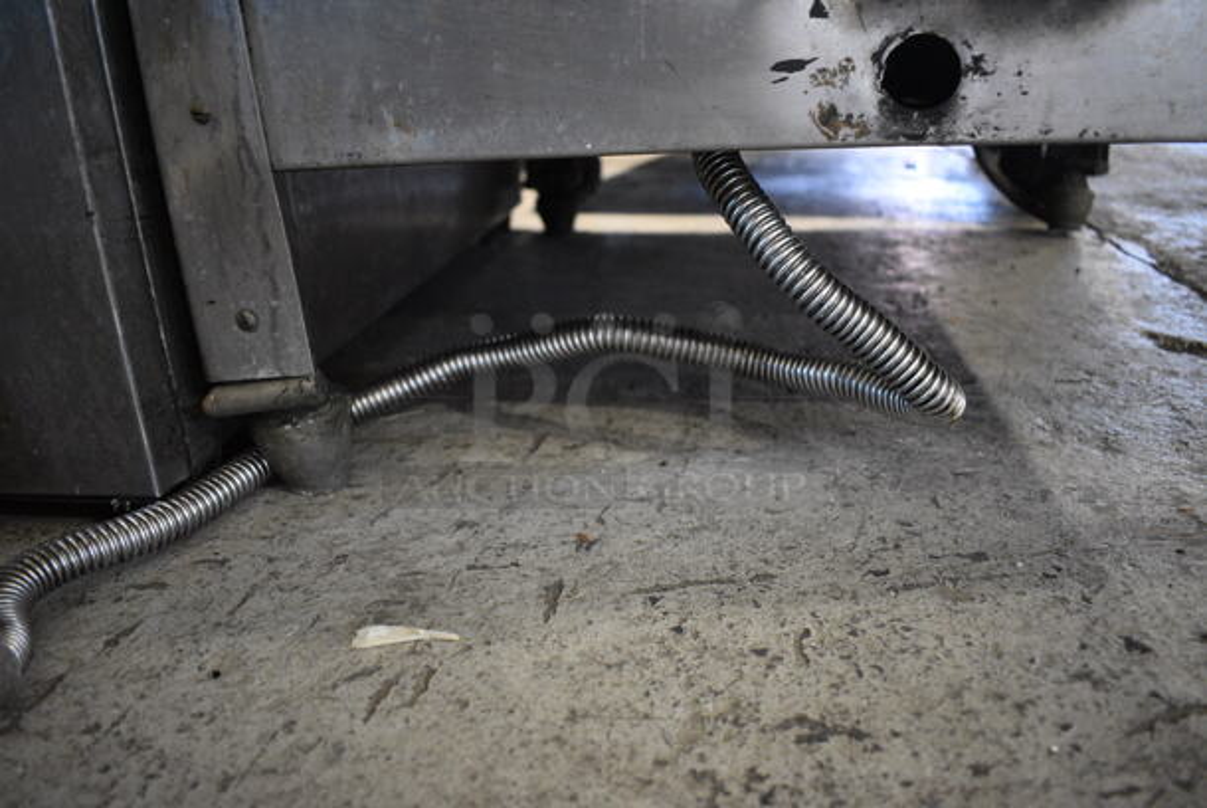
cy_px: 404
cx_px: 604
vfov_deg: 48.0
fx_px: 906
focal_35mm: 27
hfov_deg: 67.3
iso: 3200
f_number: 3.5
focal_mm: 18
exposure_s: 1/125
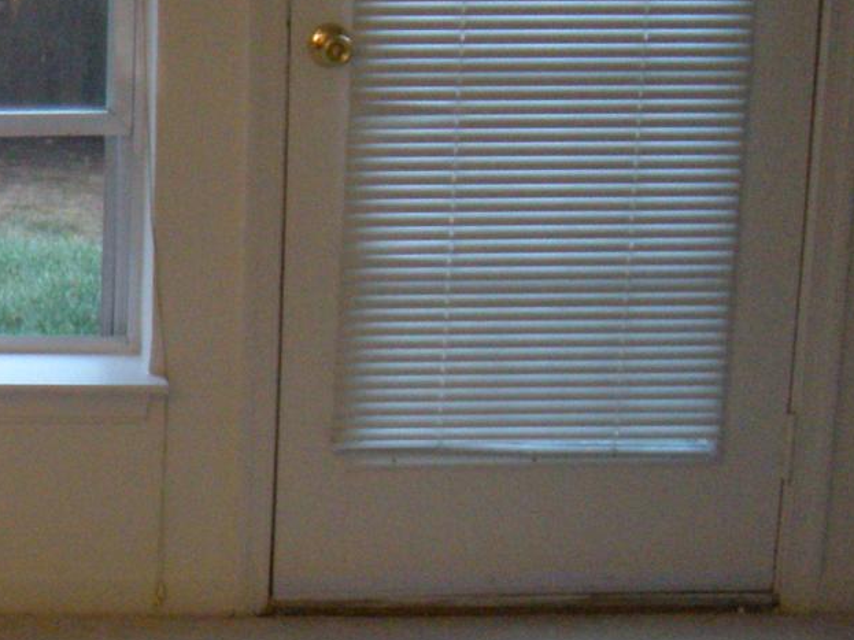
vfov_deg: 12.9
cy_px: 429
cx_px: -292
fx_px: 2837
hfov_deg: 16.1
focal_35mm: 115
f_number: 3.8
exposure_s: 1/55
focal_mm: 5.9
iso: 276
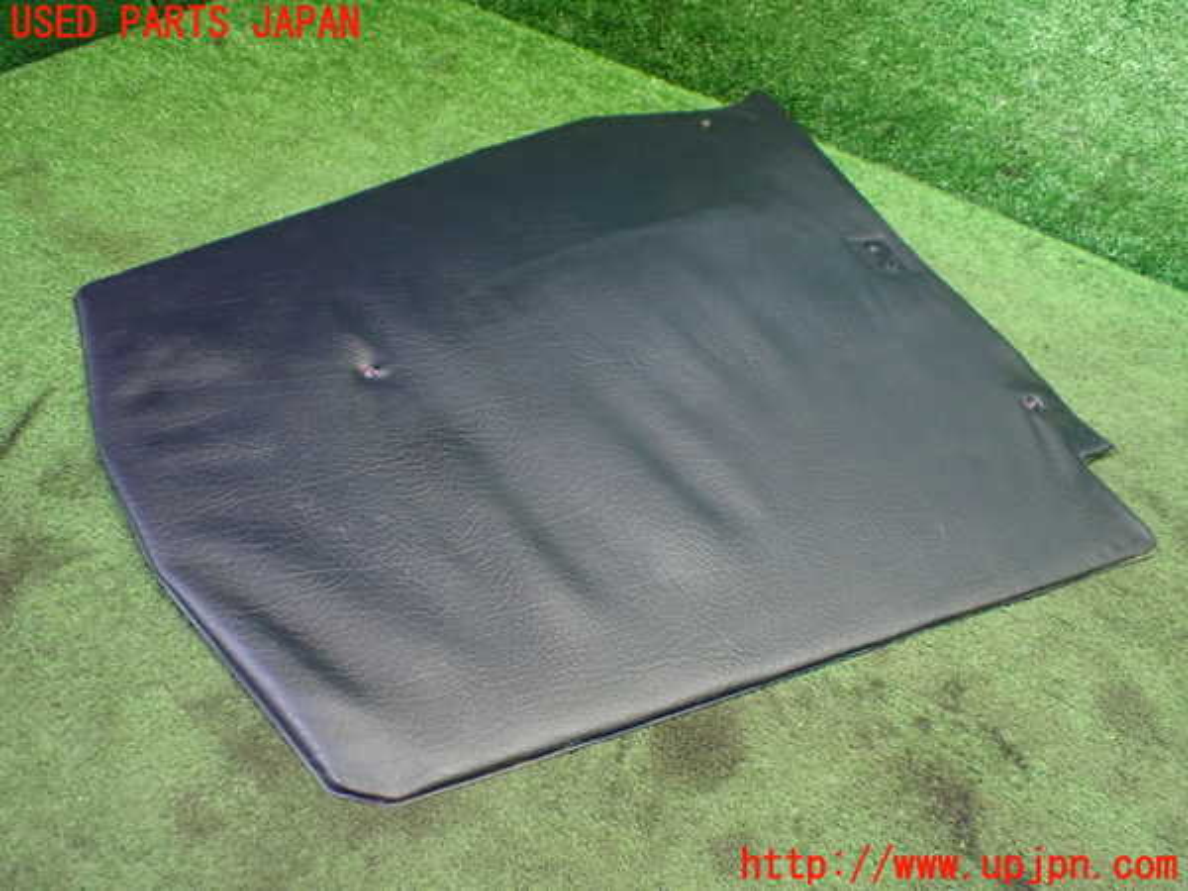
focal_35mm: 30
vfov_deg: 46.8
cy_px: 446
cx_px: 594
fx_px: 1030
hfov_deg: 60.0
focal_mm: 5.4
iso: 800
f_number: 2.3
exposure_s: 1/80
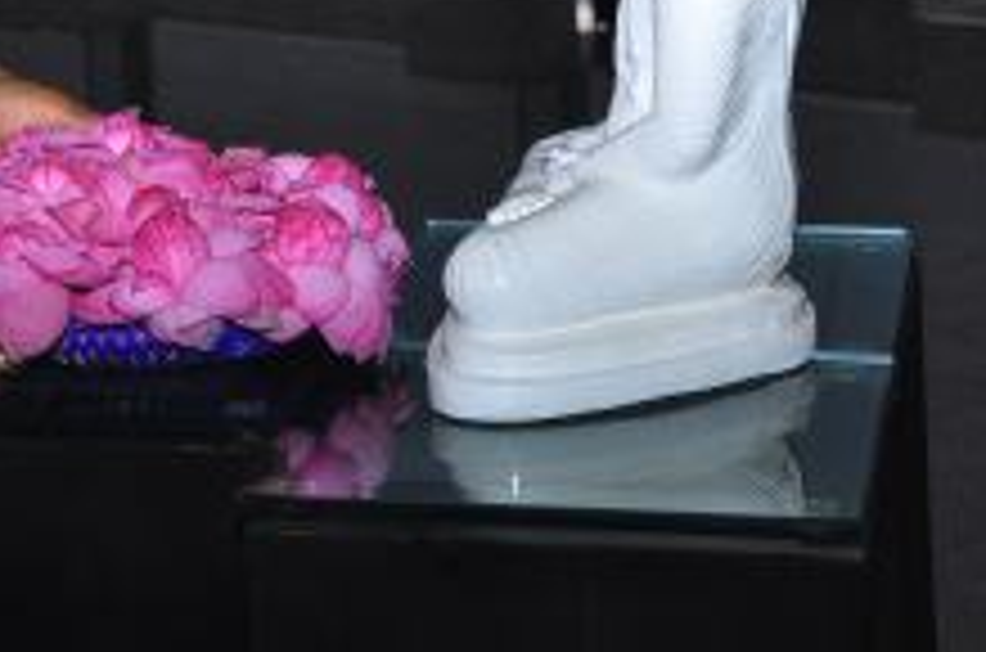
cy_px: -216
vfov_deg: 8.6
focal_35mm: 156
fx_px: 4263
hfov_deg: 12.9
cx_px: -99
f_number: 7.1
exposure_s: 1/160
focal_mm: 38
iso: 400
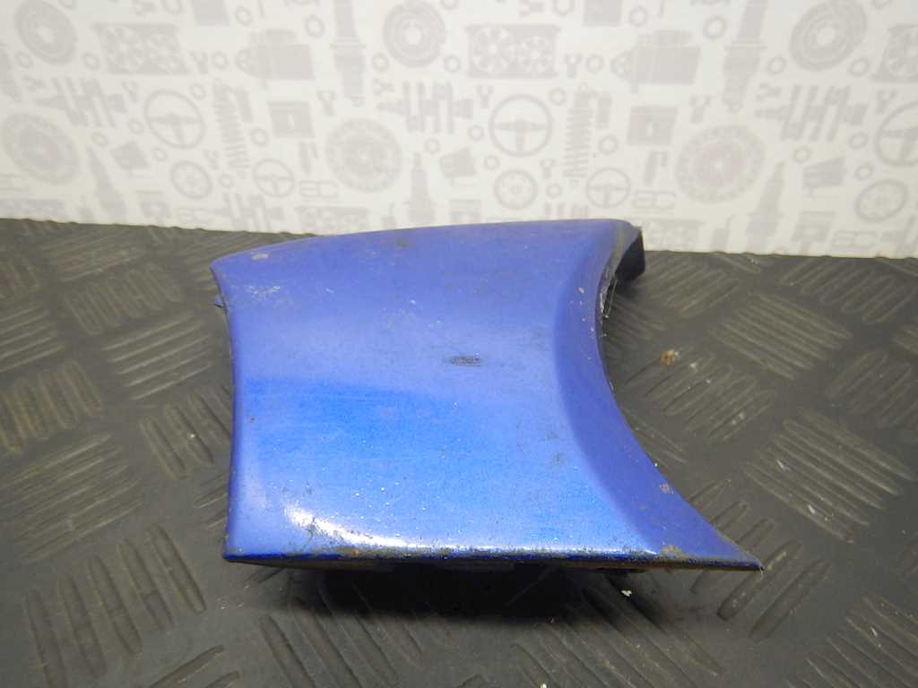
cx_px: 459
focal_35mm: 24
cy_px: 344
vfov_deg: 56.8
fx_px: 636
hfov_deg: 71.6
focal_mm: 4.3
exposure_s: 1/30
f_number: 2.8
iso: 280
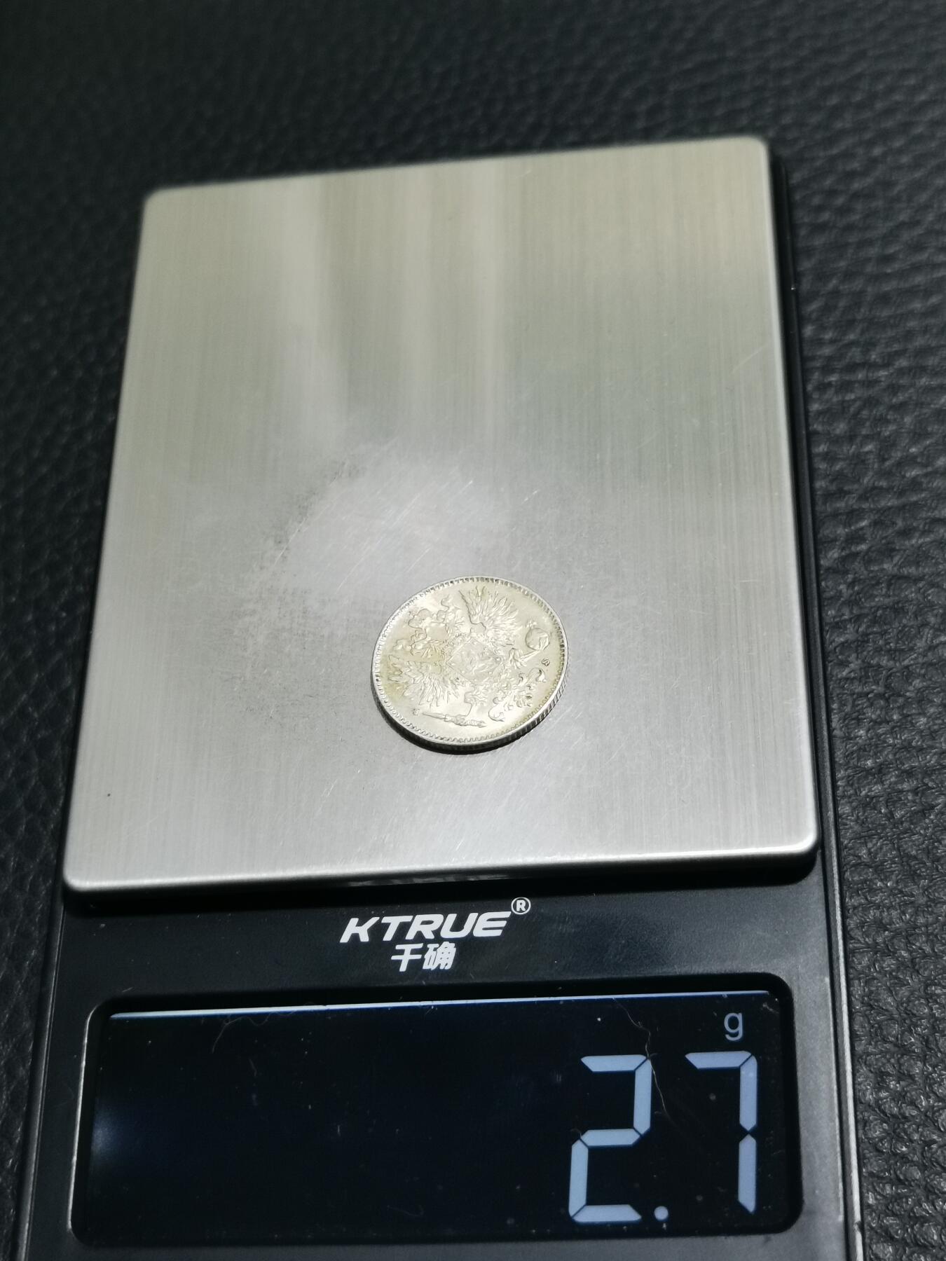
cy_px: 630
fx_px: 2004
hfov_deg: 26.6
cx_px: 473
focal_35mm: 55
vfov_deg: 34.9
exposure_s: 1/100
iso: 160
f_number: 1.9
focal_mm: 6.67
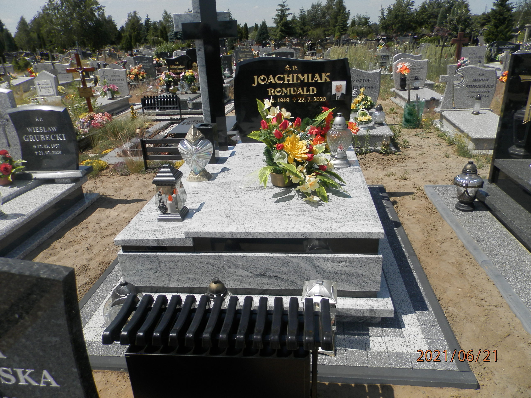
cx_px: 266
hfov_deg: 69.4
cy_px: 199
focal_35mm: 25
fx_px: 383
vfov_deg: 54.9
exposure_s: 1/250
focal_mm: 4.5
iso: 80
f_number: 8.7
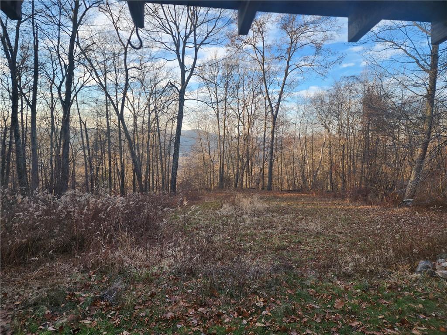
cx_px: 224
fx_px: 297
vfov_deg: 58.9
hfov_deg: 73.9
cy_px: 168
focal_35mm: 23
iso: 16
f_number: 1.8
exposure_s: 1/180
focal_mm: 6.4
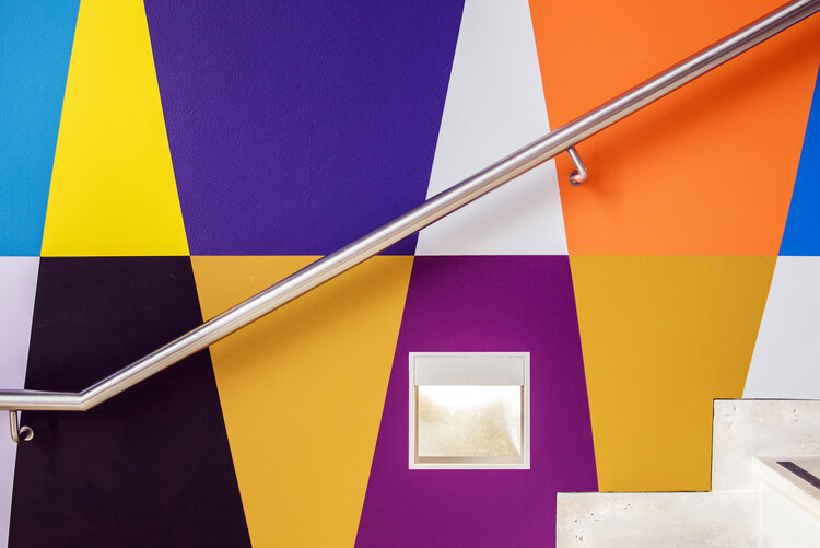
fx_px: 729
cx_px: 410
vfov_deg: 41.2
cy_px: 274
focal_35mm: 32
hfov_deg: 58.7
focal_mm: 32
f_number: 6.3
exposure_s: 1/125
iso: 3200
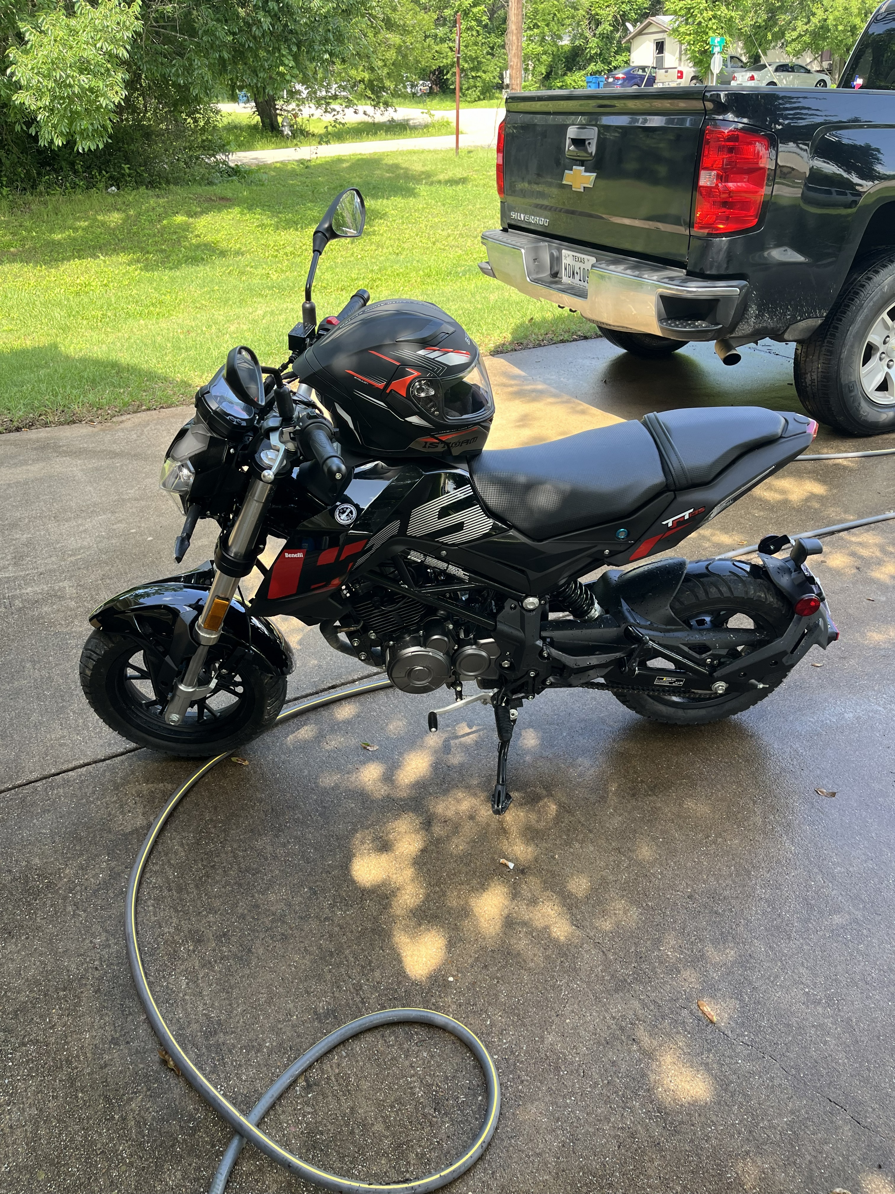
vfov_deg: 67.3
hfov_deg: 53.1
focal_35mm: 26
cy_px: 597
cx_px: 448
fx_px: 896
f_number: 1.6
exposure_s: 1/300
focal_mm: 5.1
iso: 50
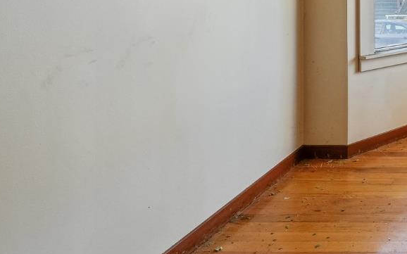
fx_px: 410
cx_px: 507
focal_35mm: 37
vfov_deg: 31.3
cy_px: -12
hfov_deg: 37.3
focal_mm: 14
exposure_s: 1/100
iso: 500
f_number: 8
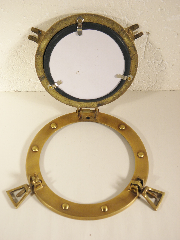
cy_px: 120
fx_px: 374
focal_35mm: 54
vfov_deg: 35.5
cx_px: 90
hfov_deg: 27.0
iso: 100
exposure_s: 1/50
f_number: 4.1
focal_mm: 9.7
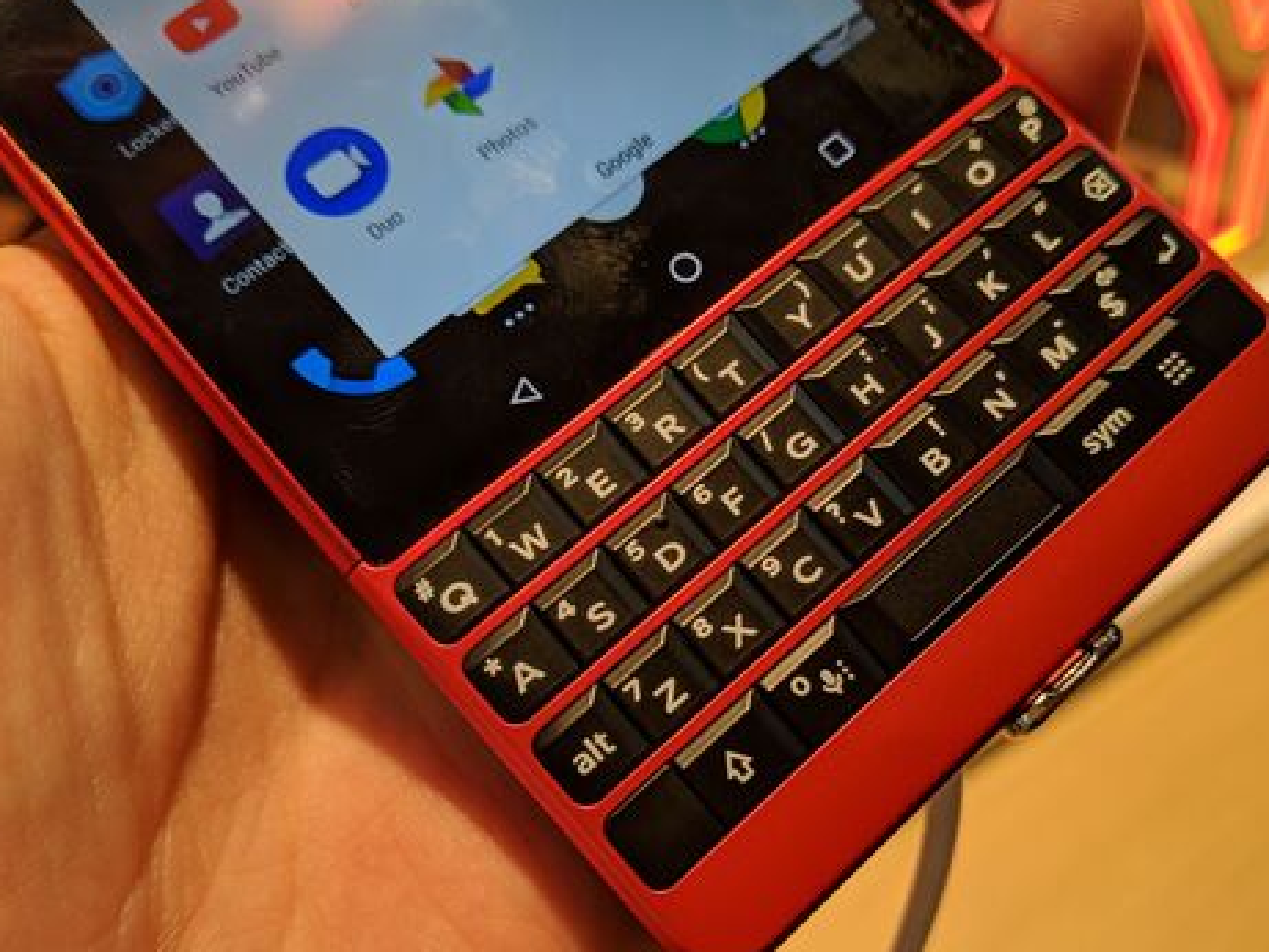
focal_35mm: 32
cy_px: 526
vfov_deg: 44.1
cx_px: 707
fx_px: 1173
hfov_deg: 56.7
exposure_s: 1/104
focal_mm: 4.44
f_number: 1.8
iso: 55
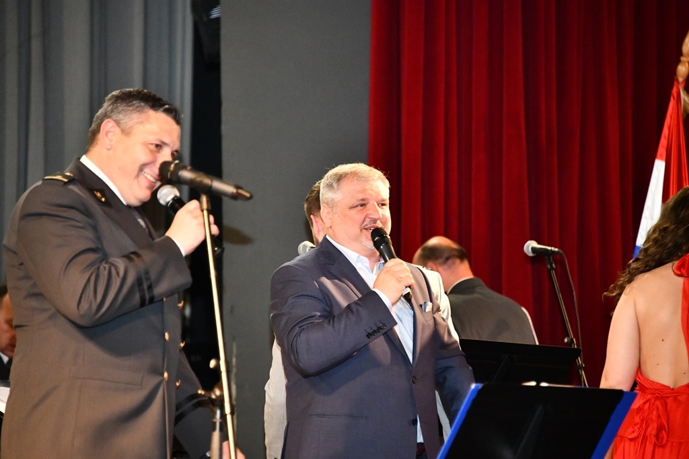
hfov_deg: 8.9
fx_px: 4402
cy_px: 230
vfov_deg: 6.0
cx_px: 344
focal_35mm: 230
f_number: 5.6
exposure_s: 1/250
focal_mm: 230
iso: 11400
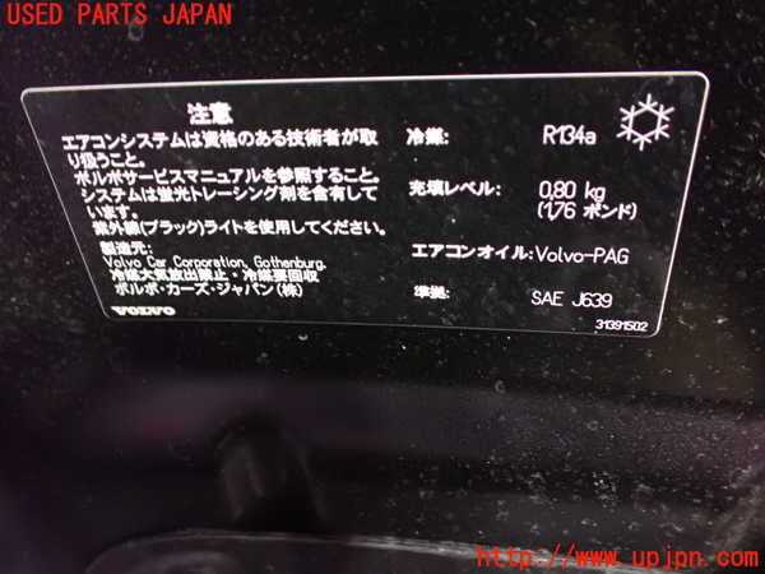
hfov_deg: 60.0
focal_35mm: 30
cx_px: 382
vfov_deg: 46.8
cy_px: 287
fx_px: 663
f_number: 2.3
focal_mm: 5.4
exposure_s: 1/25
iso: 1600
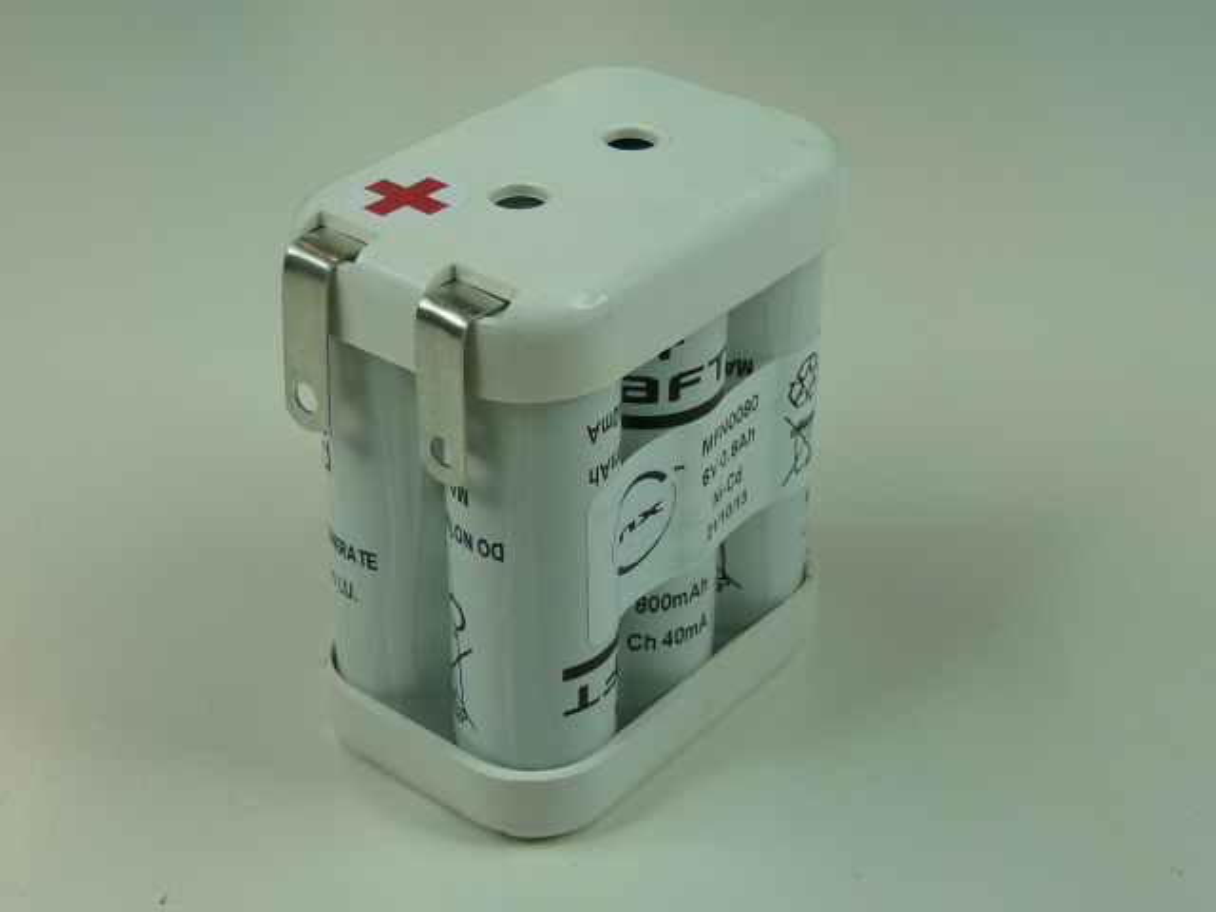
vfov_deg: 24.4
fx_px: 2108
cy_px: 456
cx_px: 608
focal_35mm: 60
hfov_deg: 32.2
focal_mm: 6.1
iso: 100
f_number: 3
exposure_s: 1/100
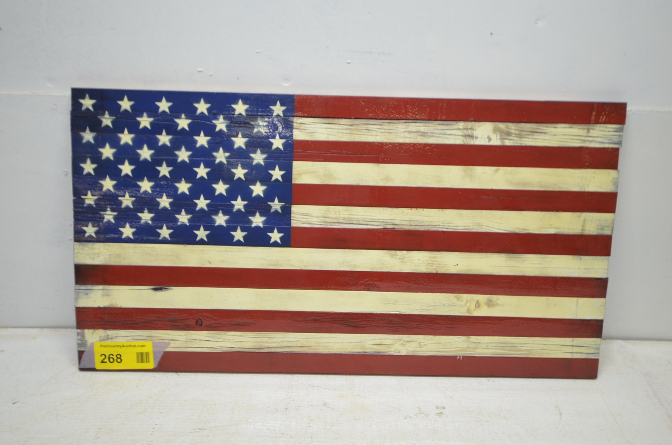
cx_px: 336
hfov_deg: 53.2
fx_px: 671
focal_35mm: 36
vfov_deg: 36.7
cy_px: 222
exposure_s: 1/60
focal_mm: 24
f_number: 4.5
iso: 320
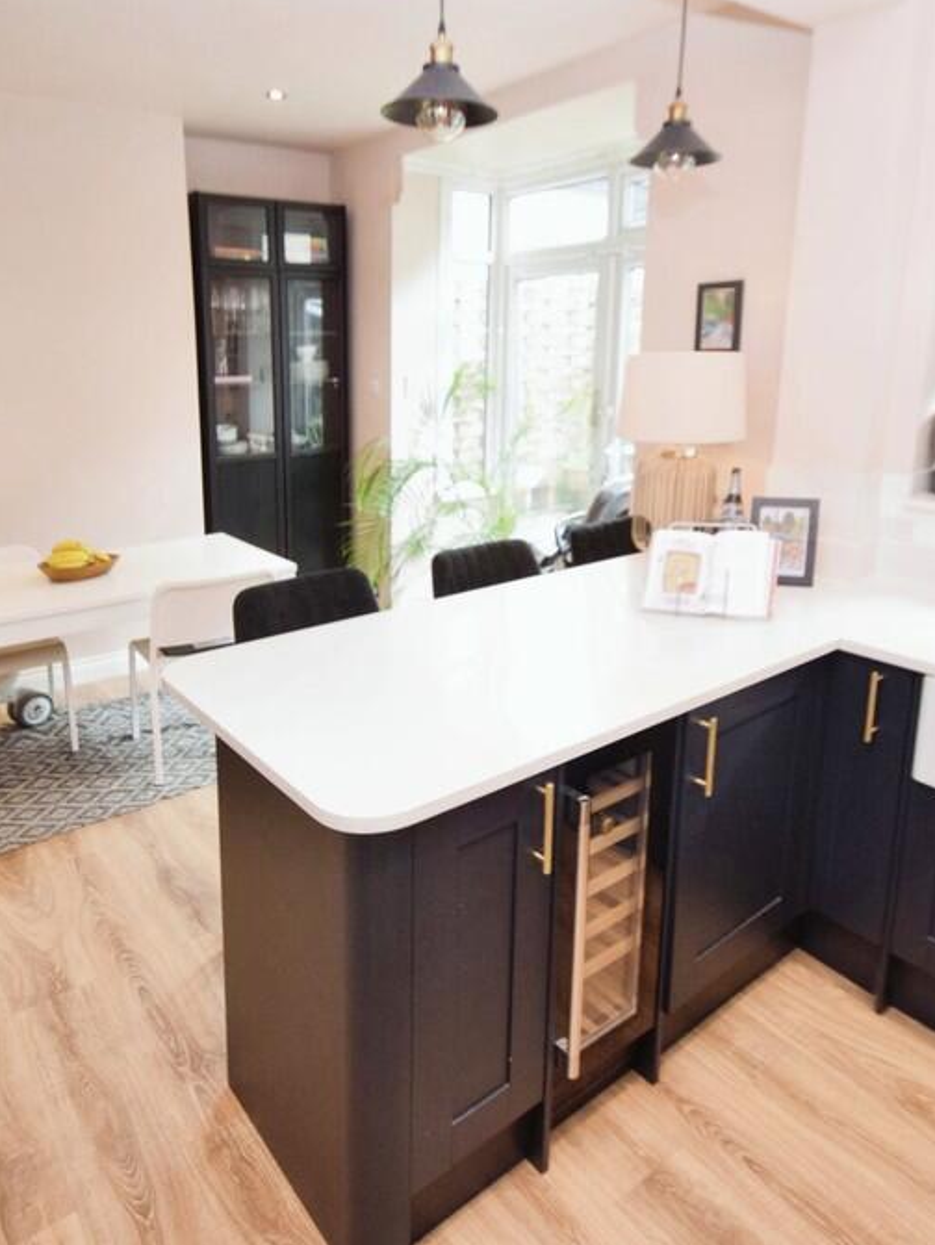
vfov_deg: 76.4
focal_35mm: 22
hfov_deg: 60.3
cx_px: 586
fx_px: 792
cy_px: 617
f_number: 3.5
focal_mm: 10
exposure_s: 1/60
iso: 1000
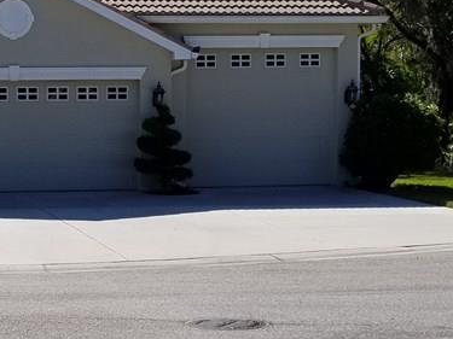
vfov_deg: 20.7
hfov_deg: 26.5
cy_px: 215
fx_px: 929
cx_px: 48
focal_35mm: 71
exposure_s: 1/3891
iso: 50
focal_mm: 4.3
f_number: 1.7
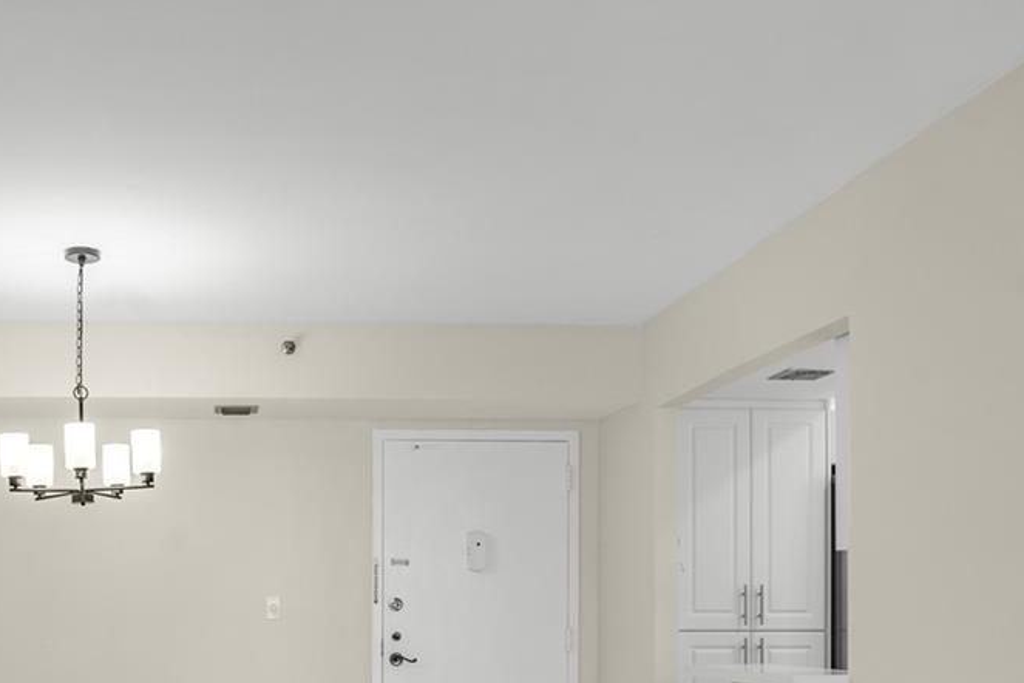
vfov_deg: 30.8
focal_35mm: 41
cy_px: 646
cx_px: 263
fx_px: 1166
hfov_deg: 45.8
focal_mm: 17
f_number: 9
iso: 640
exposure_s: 1/40
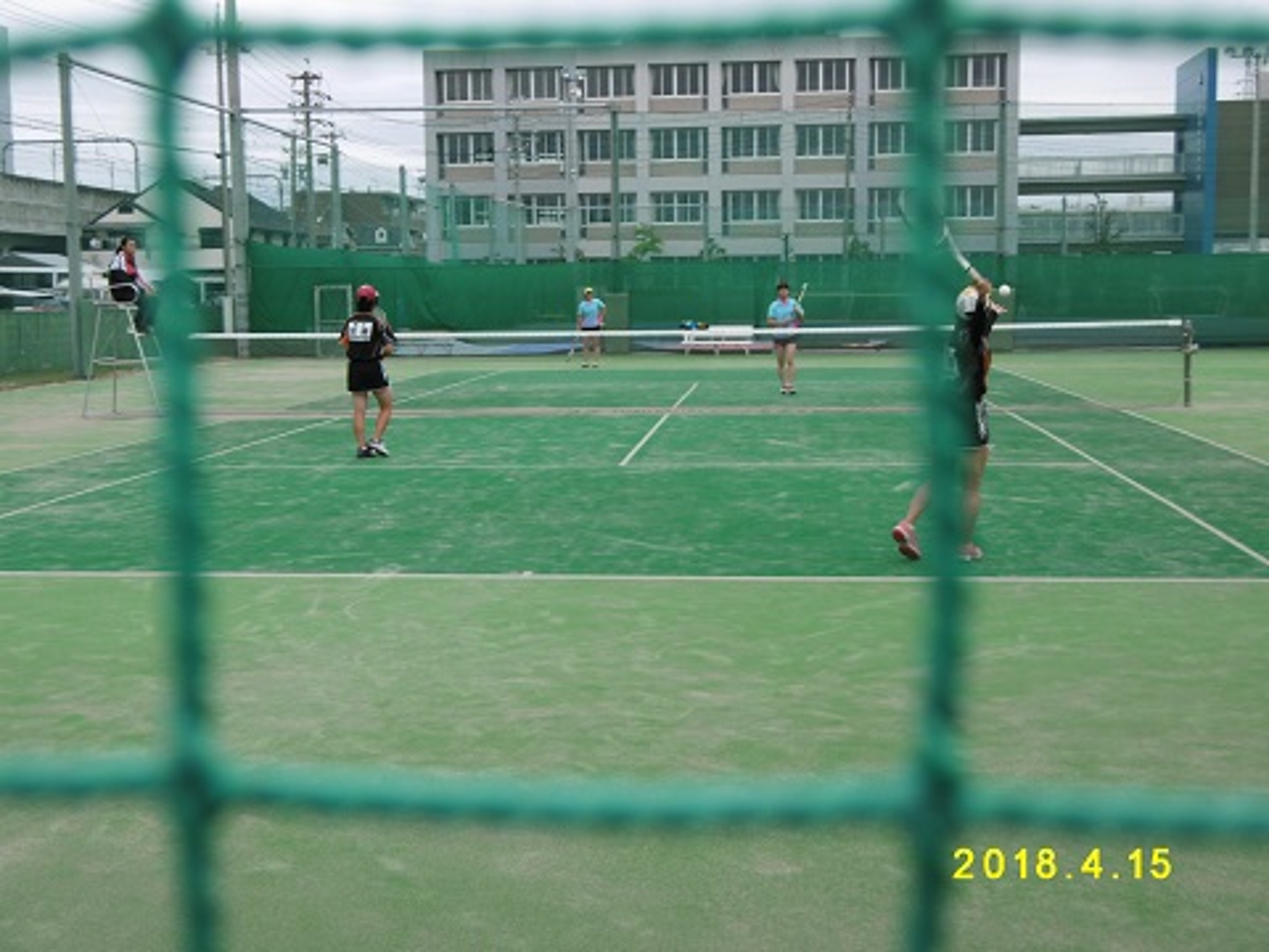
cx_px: 634
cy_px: 476
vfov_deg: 33.6
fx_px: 1576
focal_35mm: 43
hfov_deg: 43.9
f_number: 3.8
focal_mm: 7.7
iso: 100
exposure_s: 1/60
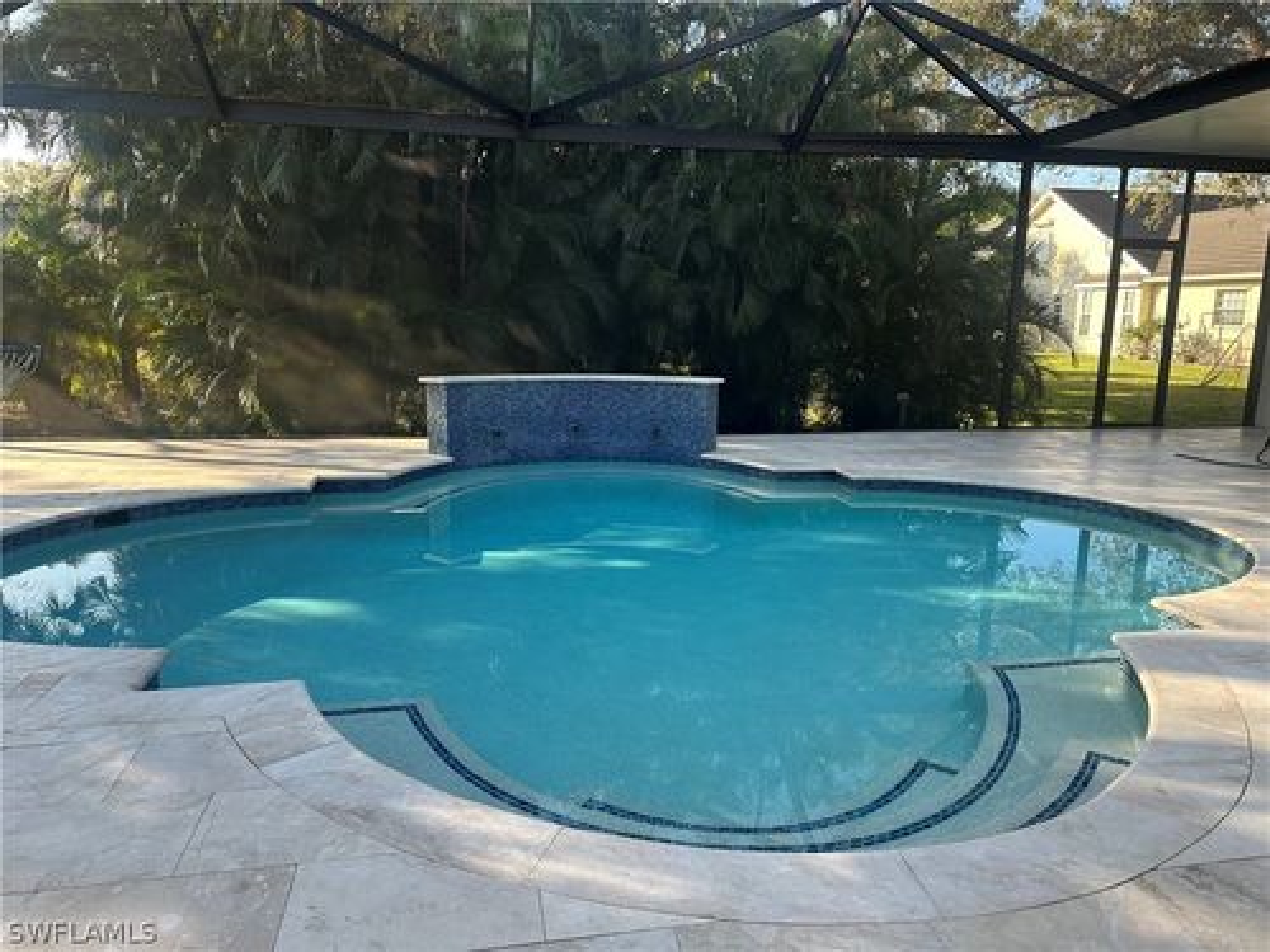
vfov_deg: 56.8
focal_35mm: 24
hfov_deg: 71.6
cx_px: 635
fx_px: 881
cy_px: 476
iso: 80
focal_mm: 6.86
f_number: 1.78
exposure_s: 1/323
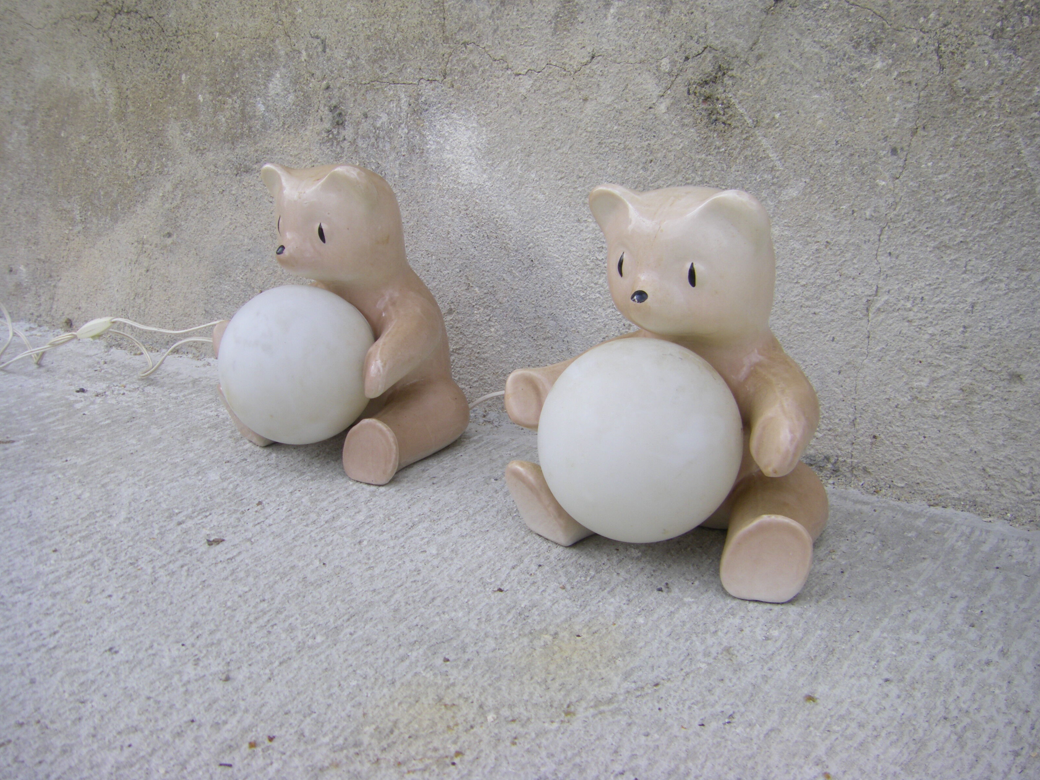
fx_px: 1172
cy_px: 383
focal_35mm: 39
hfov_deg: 47.9
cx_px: 521
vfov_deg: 36.8
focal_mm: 6.3
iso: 64
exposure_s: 1/125
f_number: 3.5
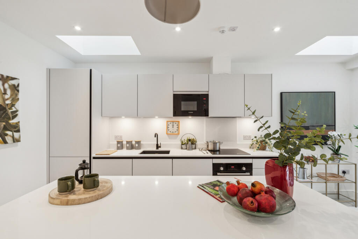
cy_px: 120
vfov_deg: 73.8
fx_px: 159
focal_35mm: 16
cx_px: 179
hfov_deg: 96.7
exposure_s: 1/15
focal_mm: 16
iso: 400
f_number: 11
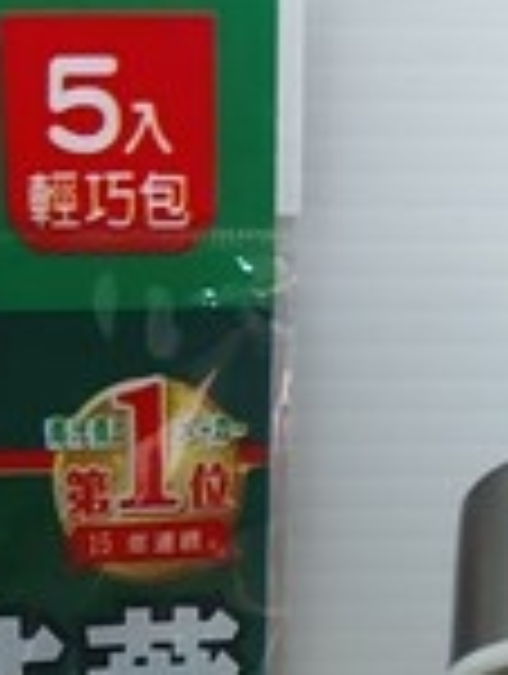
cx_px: 229
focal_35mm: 96
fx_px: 1873
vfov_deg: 17.1
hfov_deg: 15.4
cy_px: 1179
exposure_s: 1/24
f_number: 1.8
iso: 400
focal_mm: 5.23
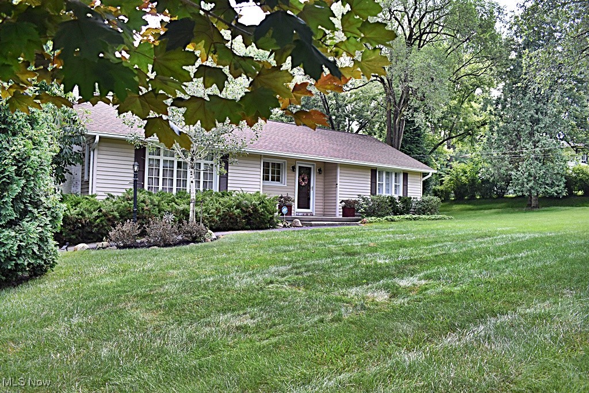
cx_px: 294
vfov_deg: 43.6
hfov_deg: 61.9
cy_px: 196
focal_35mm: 30
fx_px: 491
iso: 400
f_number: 5.6
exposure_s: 1/250
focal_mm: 20
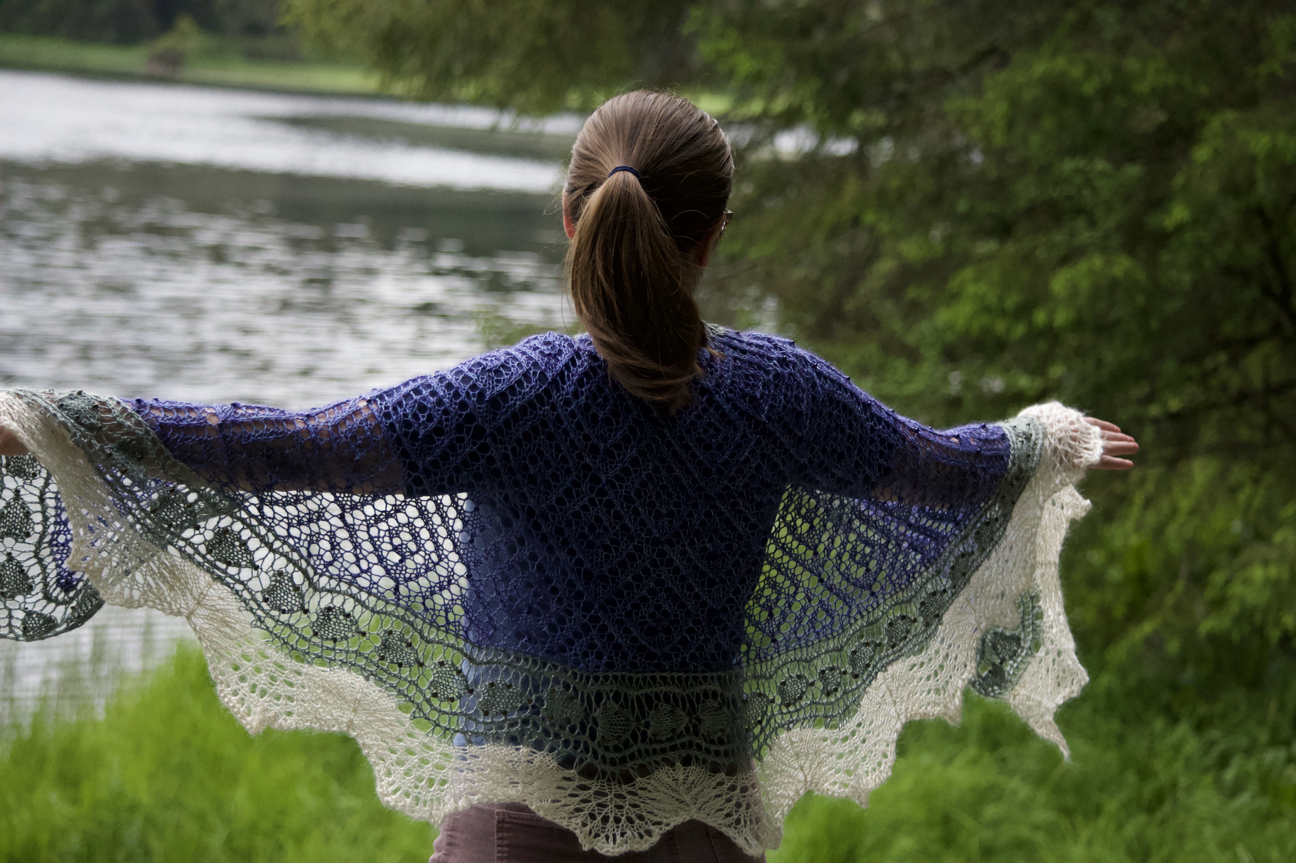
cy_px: 432
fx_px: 3490
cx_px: 648
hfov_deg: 21.0
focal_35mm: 97
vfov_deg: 14.1
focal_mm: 65
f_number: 4.5
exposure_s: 1/8000
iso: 3600
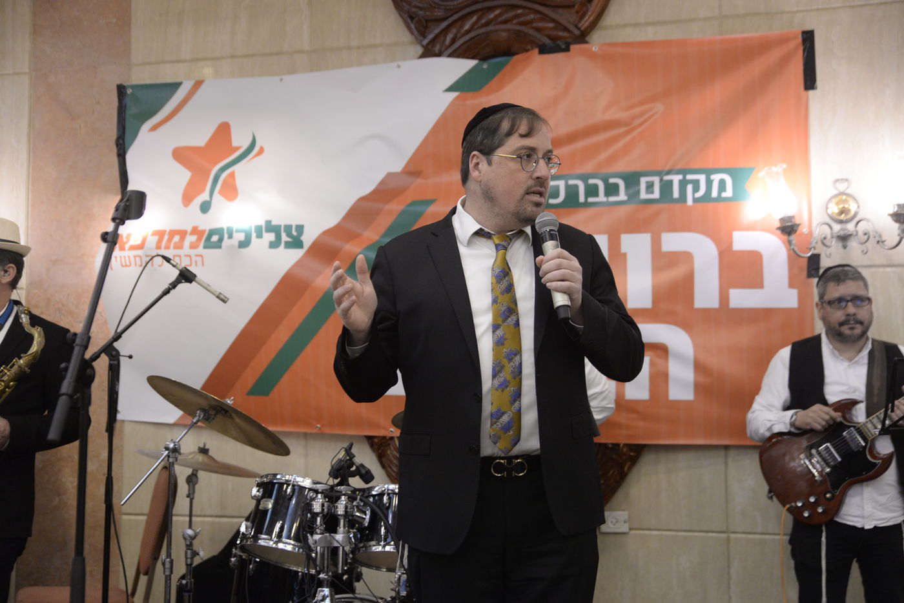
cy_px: 302
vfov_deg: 29.3
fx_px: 1155
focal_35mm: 46
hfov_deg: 42.7
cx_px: 452
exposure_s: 1/200
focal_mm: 46
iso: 2000
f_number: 3.5
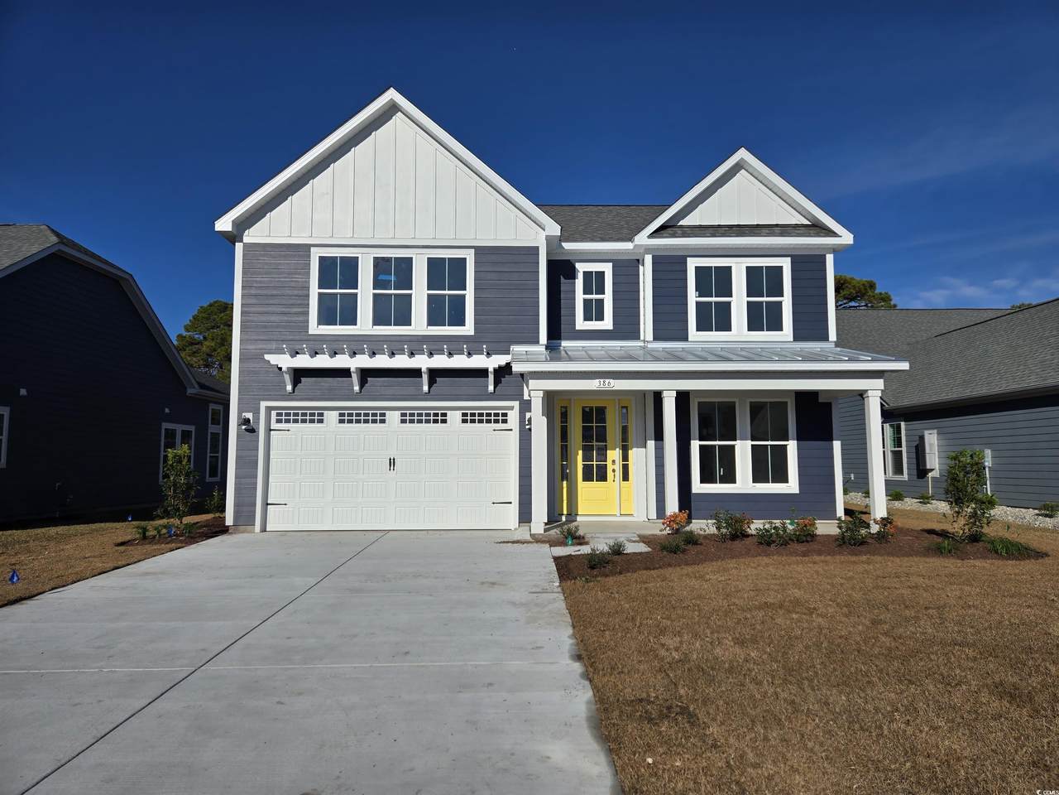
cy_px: 398
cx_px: 530
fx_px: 704
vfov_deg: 58.9
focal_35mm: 23
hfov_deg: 73.9
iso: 25
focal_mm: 5.4
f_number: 1.8
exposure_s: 1/5002
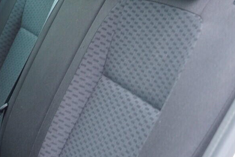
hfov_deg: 22.0
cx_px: -18
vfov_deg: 15.5
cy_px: 115
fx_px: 575
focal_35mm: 88
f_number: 2.8
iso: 640
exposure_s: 1/40
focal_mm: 24
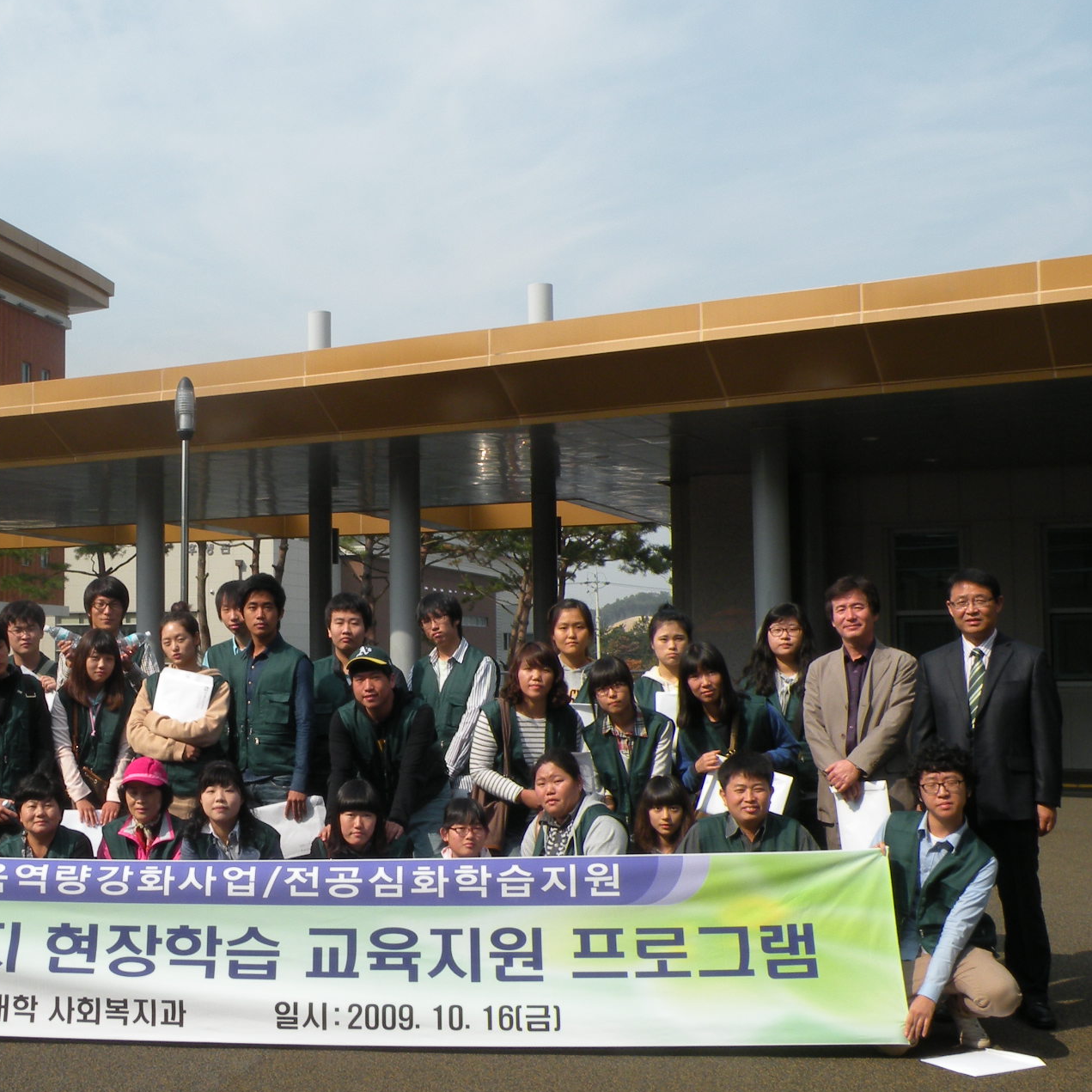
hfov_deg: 35.5
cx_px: 317
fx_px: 1677
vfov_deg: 36.1
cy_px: 560
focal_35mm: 47
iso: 64
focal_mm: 5.8
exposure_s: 1/231
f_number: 7.1
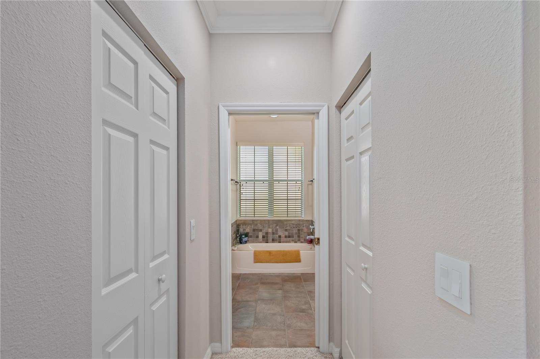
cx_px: 270
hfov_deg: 100.4
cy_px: 180
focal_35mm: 15
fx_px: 225
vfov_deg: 77.3
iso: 250
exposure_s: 1/4
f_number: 9
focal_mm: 10
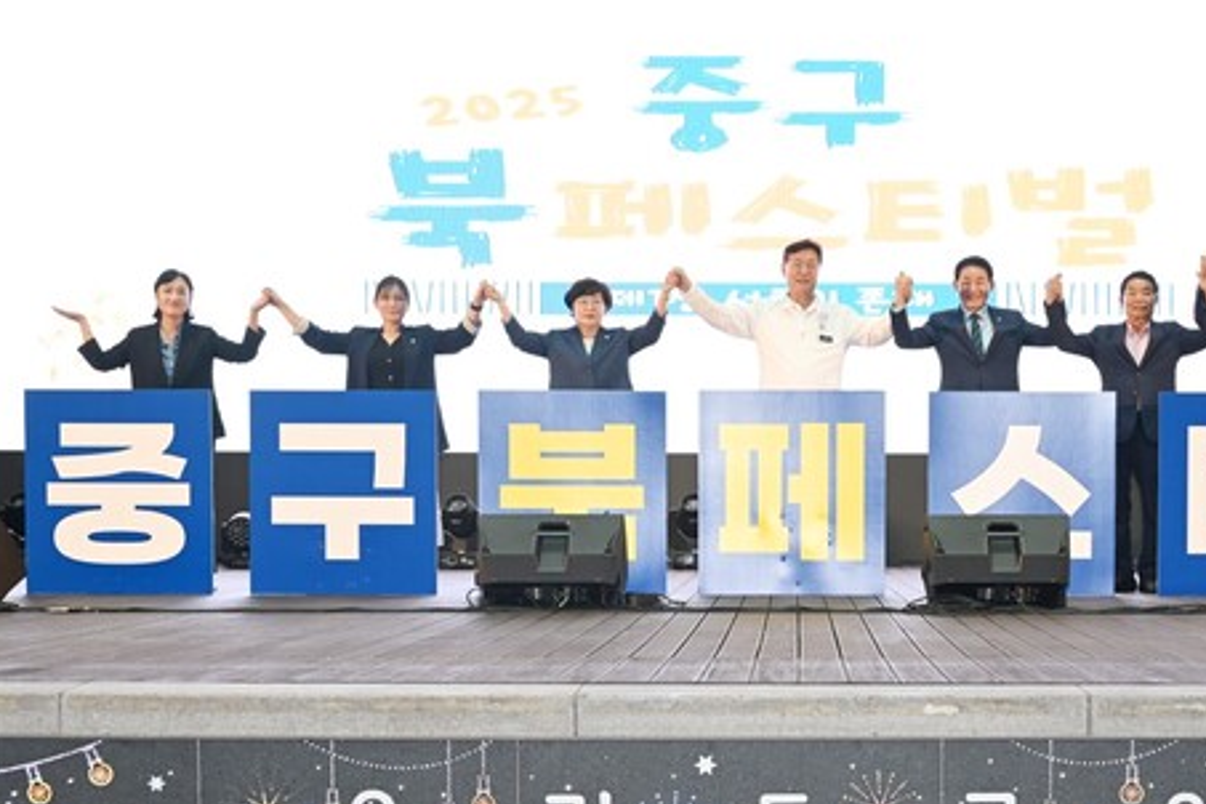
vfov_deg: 23.8
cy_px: 354
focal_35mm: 57
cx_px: 785
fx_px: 1909
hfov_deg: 34.8
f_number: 6.3
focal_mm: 43
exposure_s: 1/125
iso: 2000
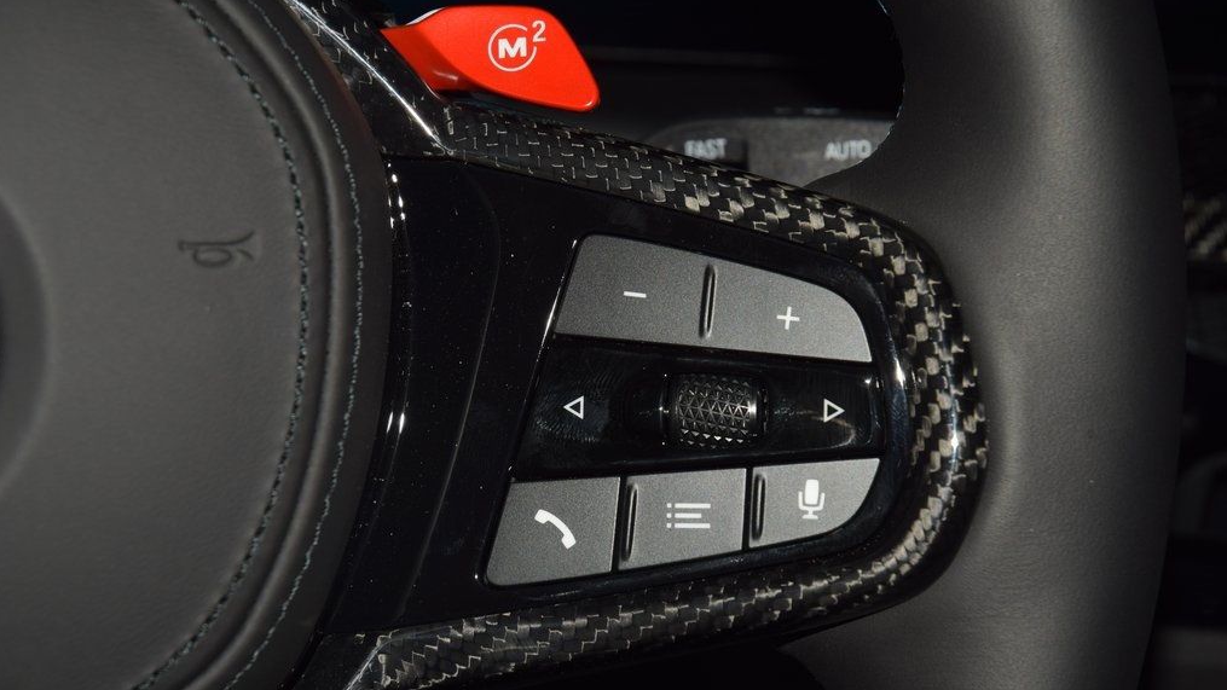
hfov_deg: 19.3
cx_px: 614
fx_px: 3611
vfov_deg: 10.9
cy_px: 350
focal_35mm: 111
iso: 100
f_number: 8
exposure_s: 1/125
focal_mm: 70
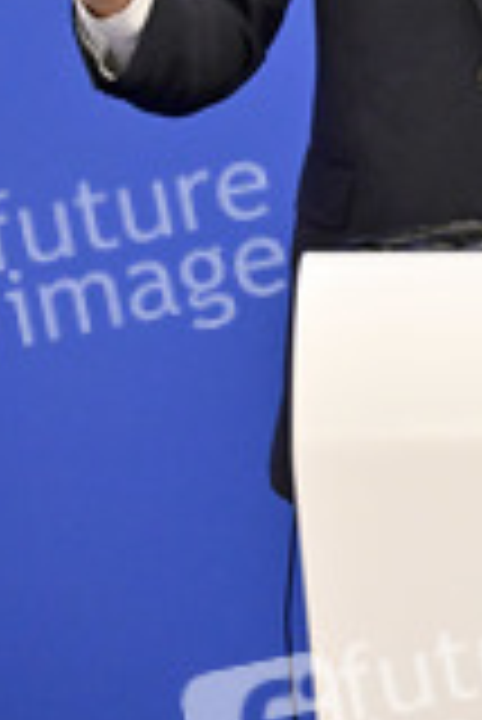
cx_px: 545
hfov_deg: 4.9
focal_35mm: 280
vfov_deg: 7.3
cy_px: 45
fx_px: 5611
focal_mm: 112
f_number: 2.8
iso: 5000
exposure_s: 1/1000
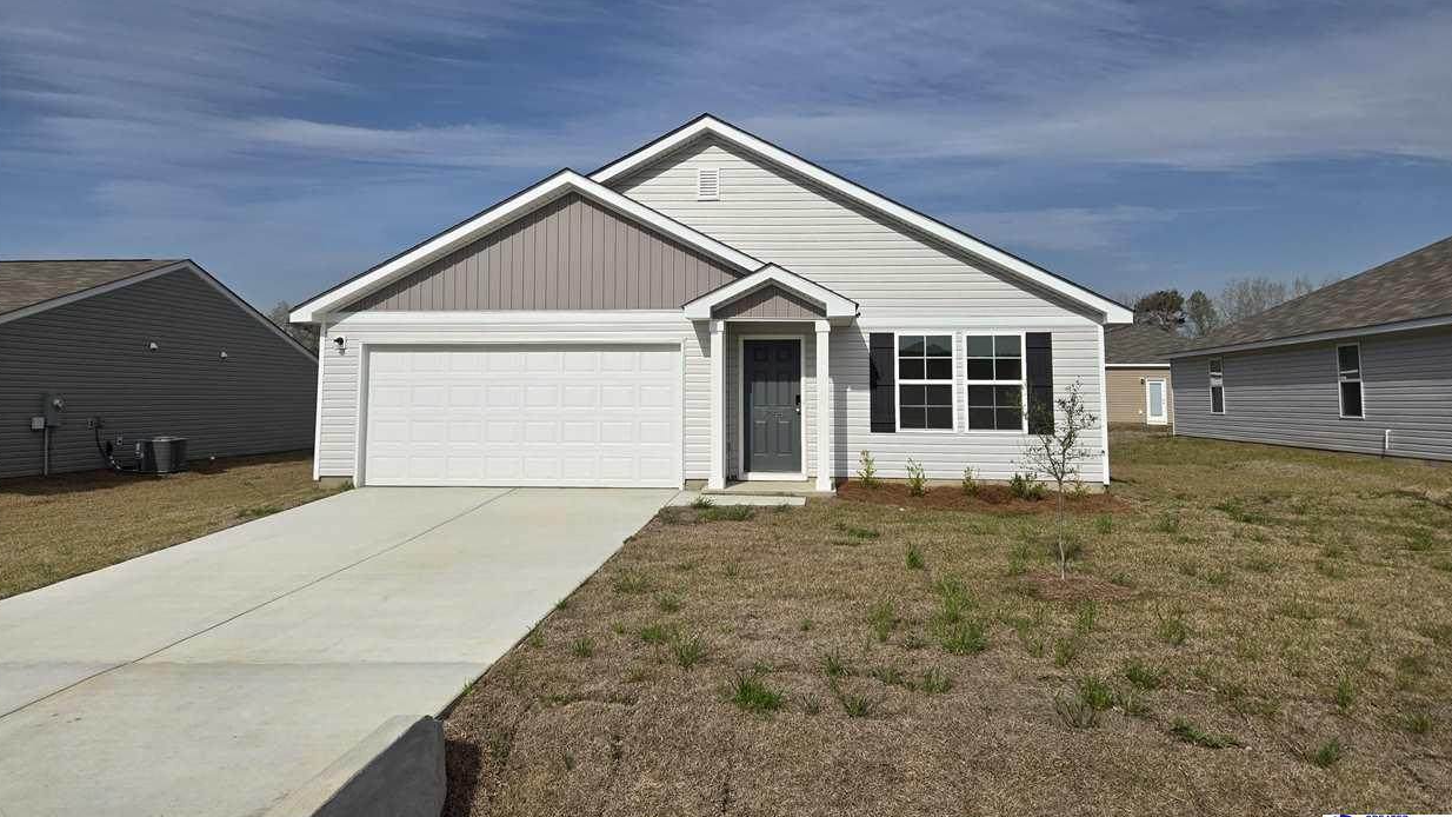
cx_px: 717
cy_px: 299
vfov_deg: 44.0
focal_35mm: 26
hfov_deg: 71.9
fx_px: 1001
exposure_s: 1/4458
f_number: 1.8
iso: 25
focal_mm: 5.4
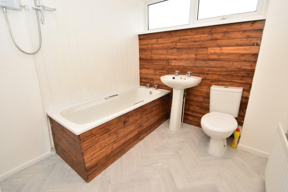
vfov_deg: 73.7
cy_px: 91
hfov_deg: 96.7
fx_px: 128
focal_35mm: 16
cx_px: 147
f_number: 4.5
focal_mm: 10
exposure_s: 1/80
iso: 800
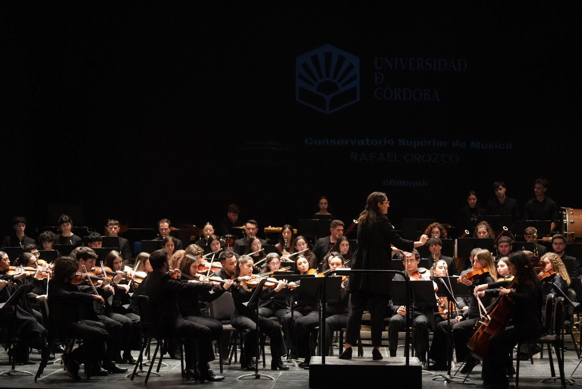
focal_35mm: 106
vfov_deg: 12.9
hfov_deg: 19.3
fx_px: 1715
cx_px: 291
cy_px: 194
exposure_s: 1/250
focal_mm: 106
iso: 6400
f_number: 4
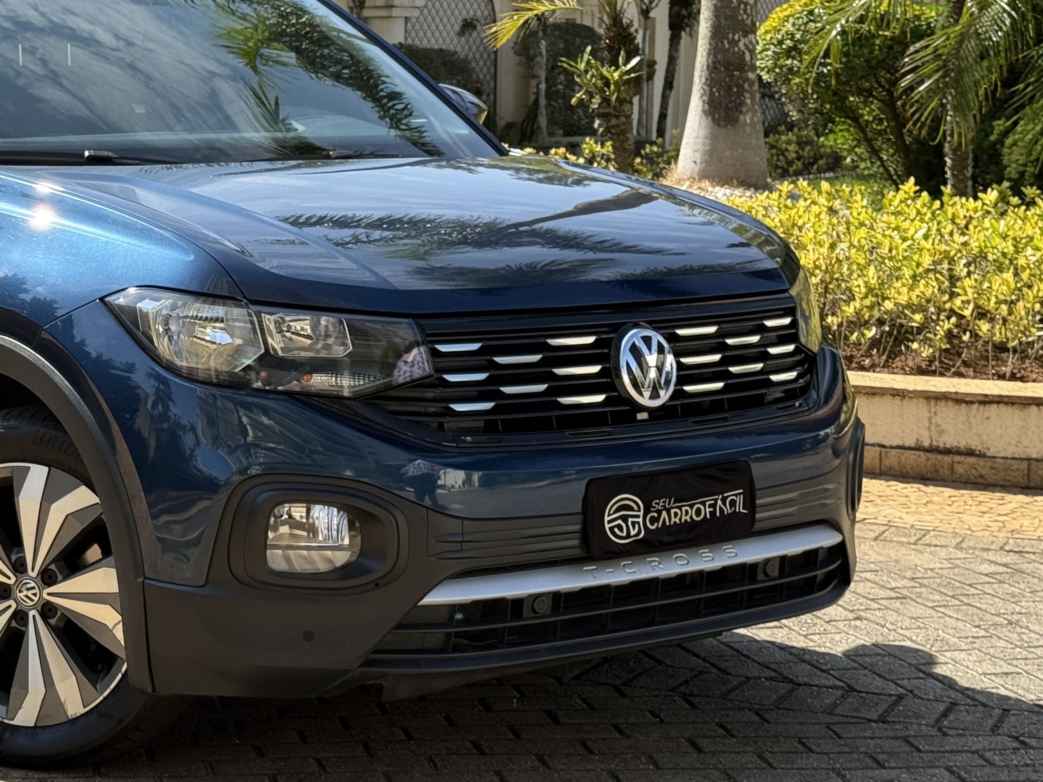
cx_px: 159
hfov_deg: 23.1
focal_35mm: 83
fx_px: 2501
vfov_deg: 17.7
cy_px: 267
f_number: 1.78
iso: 100
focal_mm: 6.76
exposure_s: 1/2342
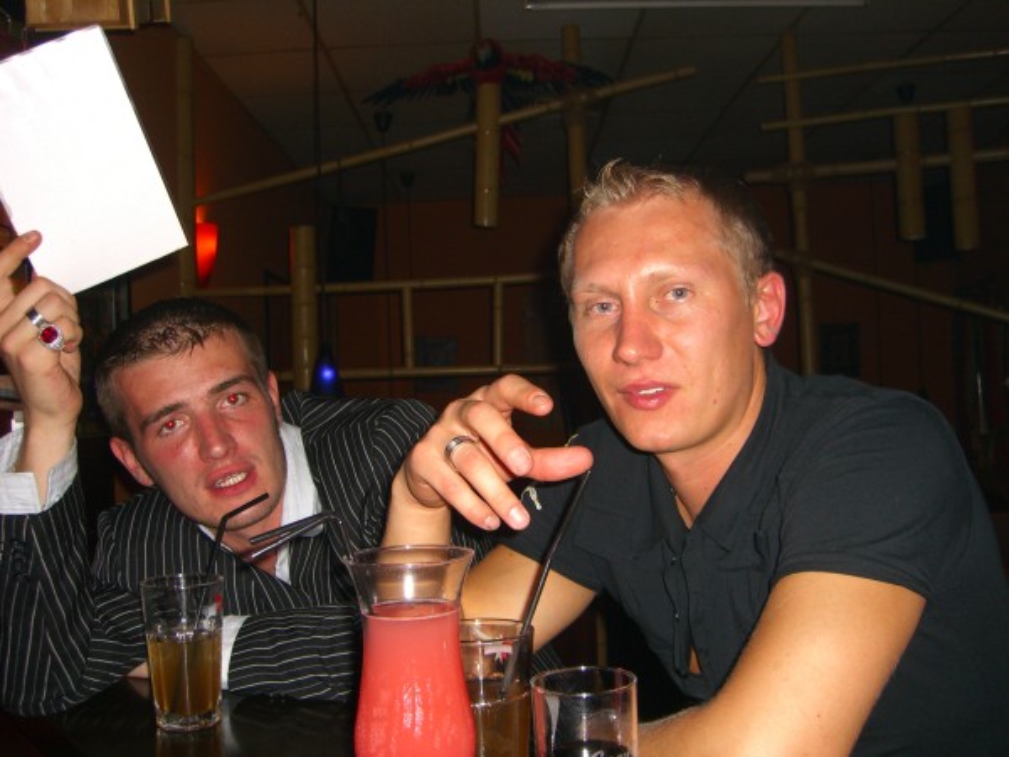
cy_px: 378
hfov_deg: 49.0
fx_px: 1108
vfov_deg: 37.7
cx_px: 504
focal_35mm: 38
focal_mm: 7.9
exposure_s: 1/60
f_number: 2.8
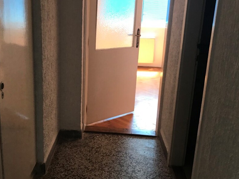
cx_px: 96
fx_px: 262
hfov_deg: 48.7
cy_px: 82
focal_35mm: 38
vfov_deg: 37.7
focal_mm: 3.99
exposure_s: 1/25
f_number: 1.8
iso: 32
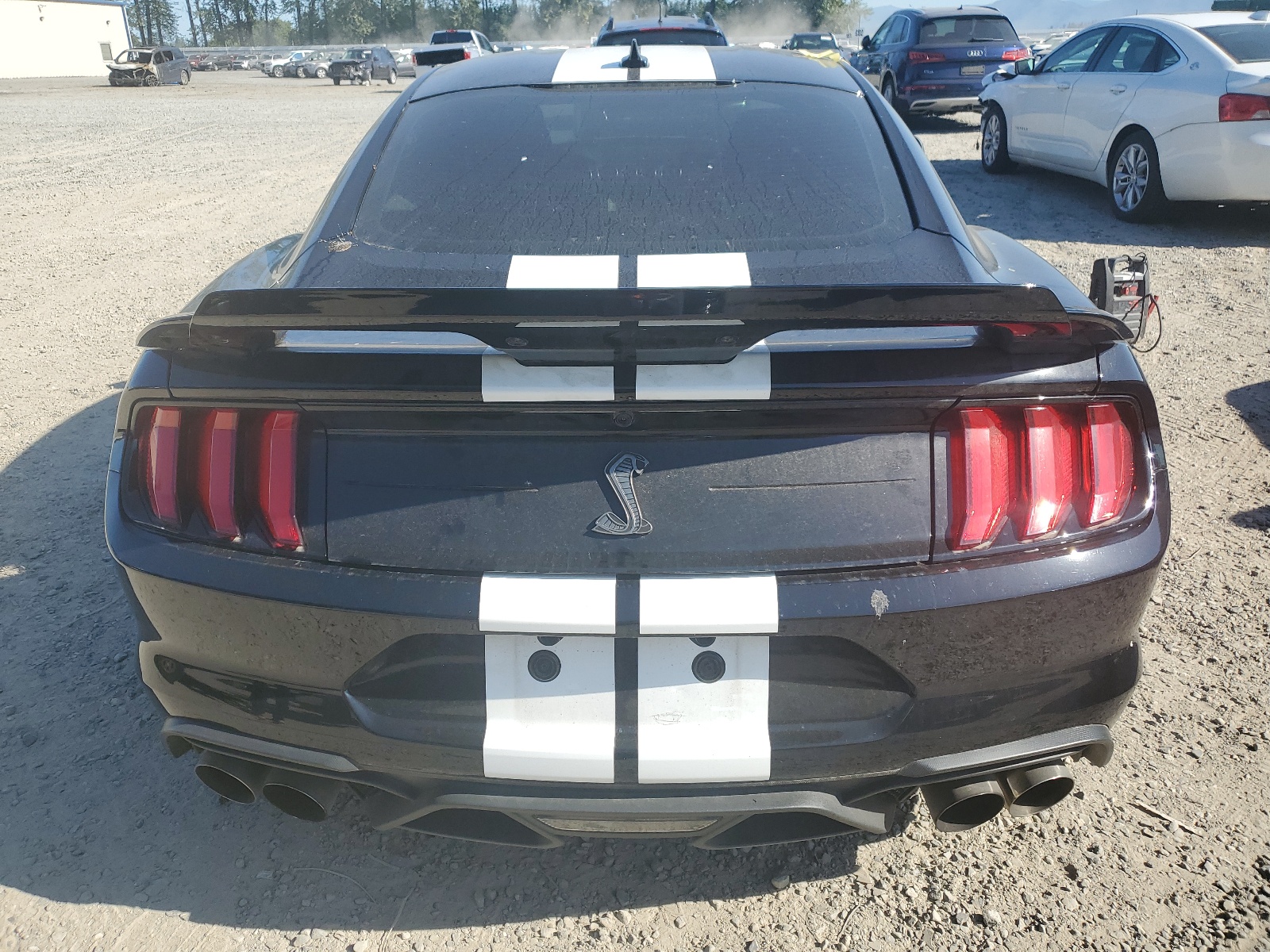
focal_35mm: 26
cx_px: 635
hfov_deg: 67.3
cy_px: 476
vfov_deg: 53.1
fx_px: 954
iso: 50
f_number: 1.5
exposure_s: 1/2000
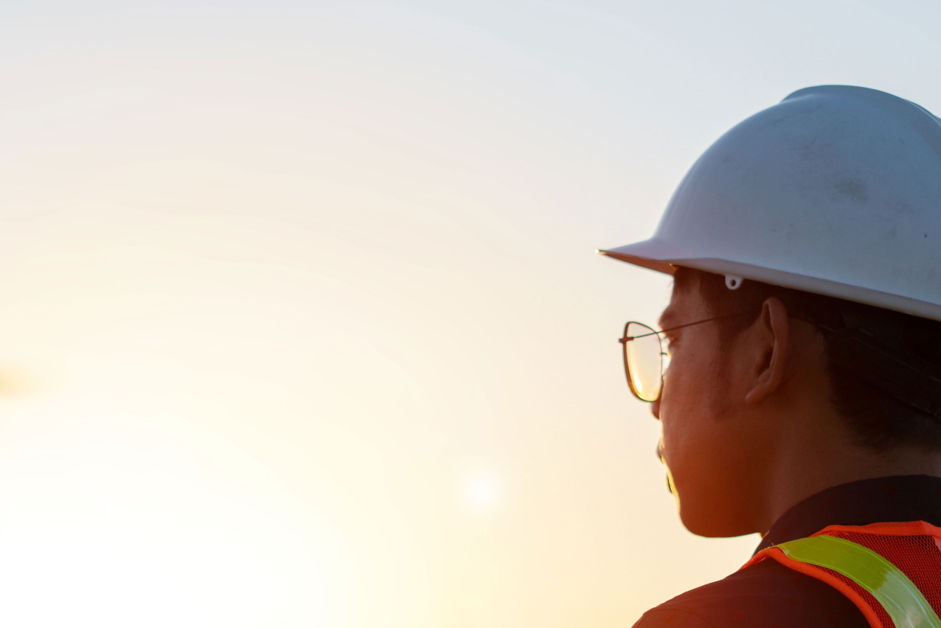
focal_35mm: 120
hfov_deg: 17.0
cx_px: 257
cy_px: 591
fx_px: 3137
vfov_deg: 11.3
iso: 320
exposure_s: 1/100
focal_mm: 50
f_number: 2.2
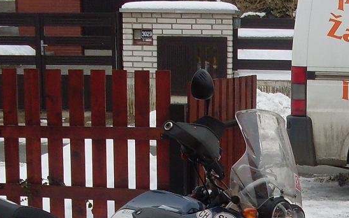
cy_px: 320
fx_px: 1074
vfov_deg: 11.2
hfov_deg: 17.7
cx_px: 401
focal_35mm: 113
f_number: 2.8
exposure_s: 1/250
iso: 80
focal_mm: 6.3
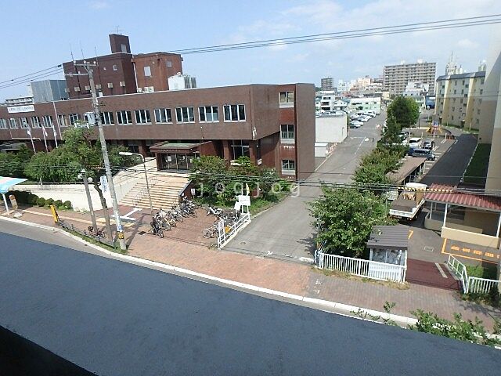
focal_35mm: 21
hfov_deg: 79.0
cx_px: 250
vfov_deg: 63.4
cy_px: 188
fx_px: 304
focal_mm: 3.7
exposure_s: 1/1000
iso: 125
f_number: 3.5
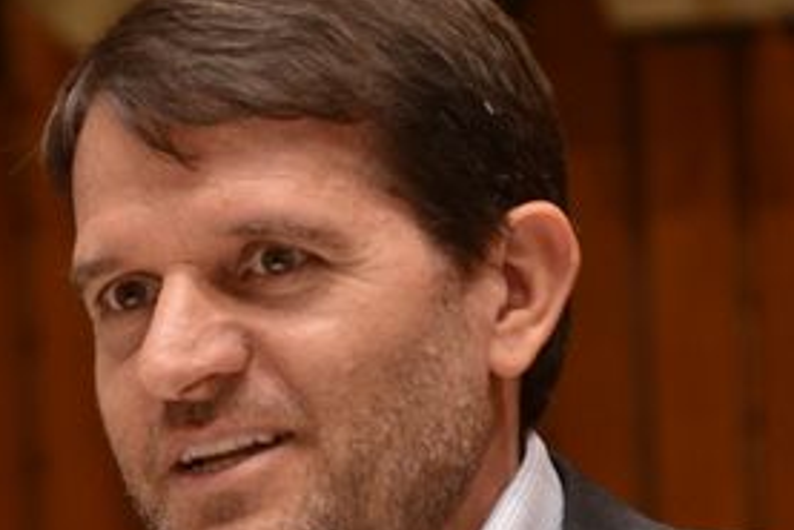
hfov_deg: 2.4
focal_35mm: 866
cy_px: 656
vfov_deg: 1.6
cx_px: 282
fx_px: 19109
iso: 800
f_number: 4
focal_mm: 200
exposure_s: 1/125
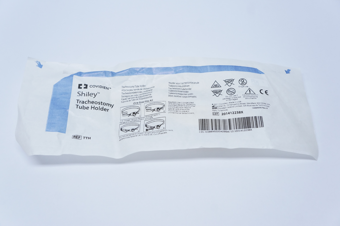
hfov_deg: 43.6
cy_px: 113
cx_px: 170
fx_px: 425
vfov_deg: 29.8
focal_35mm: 45
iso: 800
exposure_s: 1/80
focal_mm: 30
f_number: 6.3
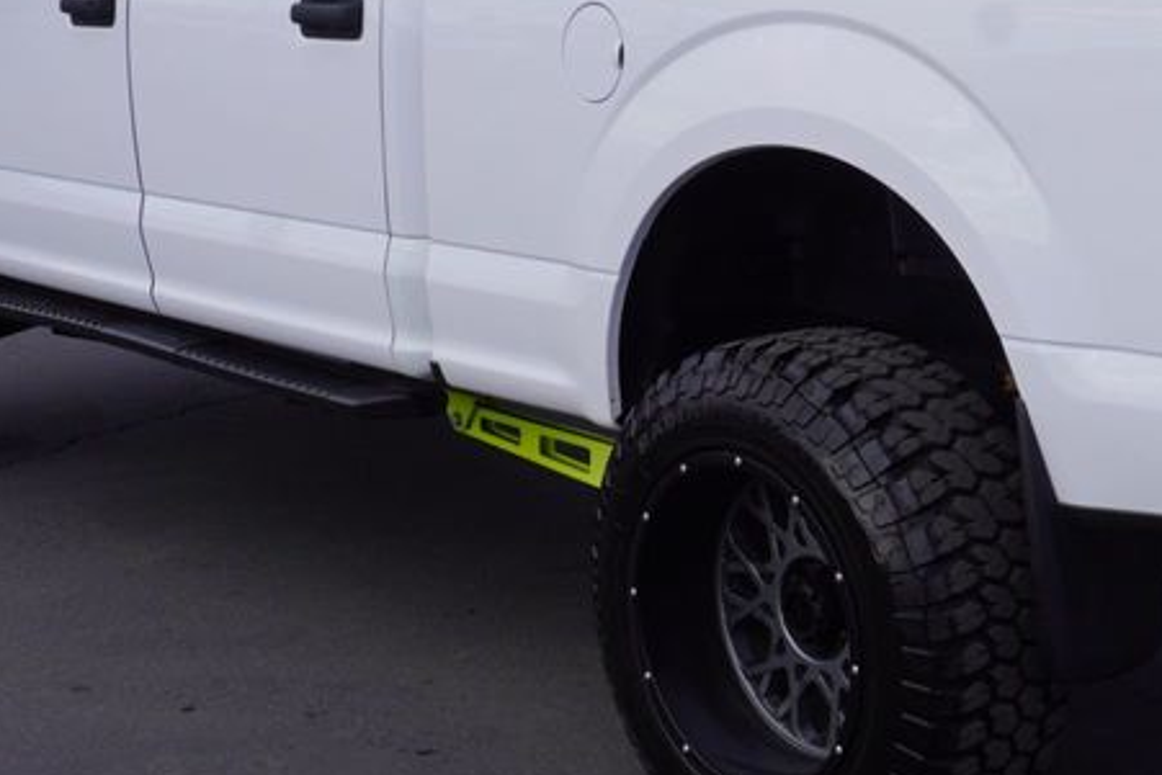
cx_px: 886
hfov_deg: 26.6
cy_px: 270
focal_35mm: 75
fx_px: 2421
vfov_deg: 18.2
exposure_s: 1/160
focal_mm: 22
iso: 100
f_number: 10
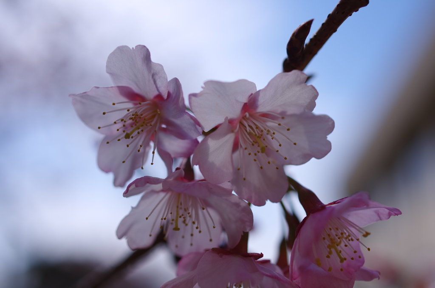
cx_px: 218
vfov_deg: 25.9
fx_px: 627
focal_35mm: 52
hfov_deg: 38.3
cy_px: 144
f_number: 3.5
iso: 100
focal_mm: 35
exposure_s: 1/1250
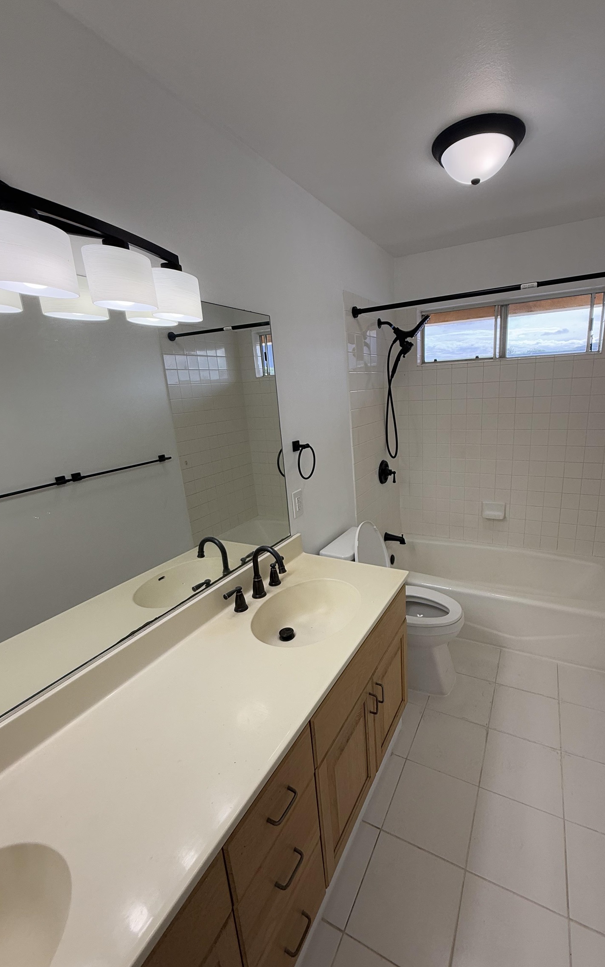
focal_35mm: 15
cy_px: 488
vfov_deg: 101.5
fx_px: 396
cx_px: 354
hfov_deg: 74.2
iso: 64
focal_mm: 2.22
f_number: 2.2
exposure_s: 1/219
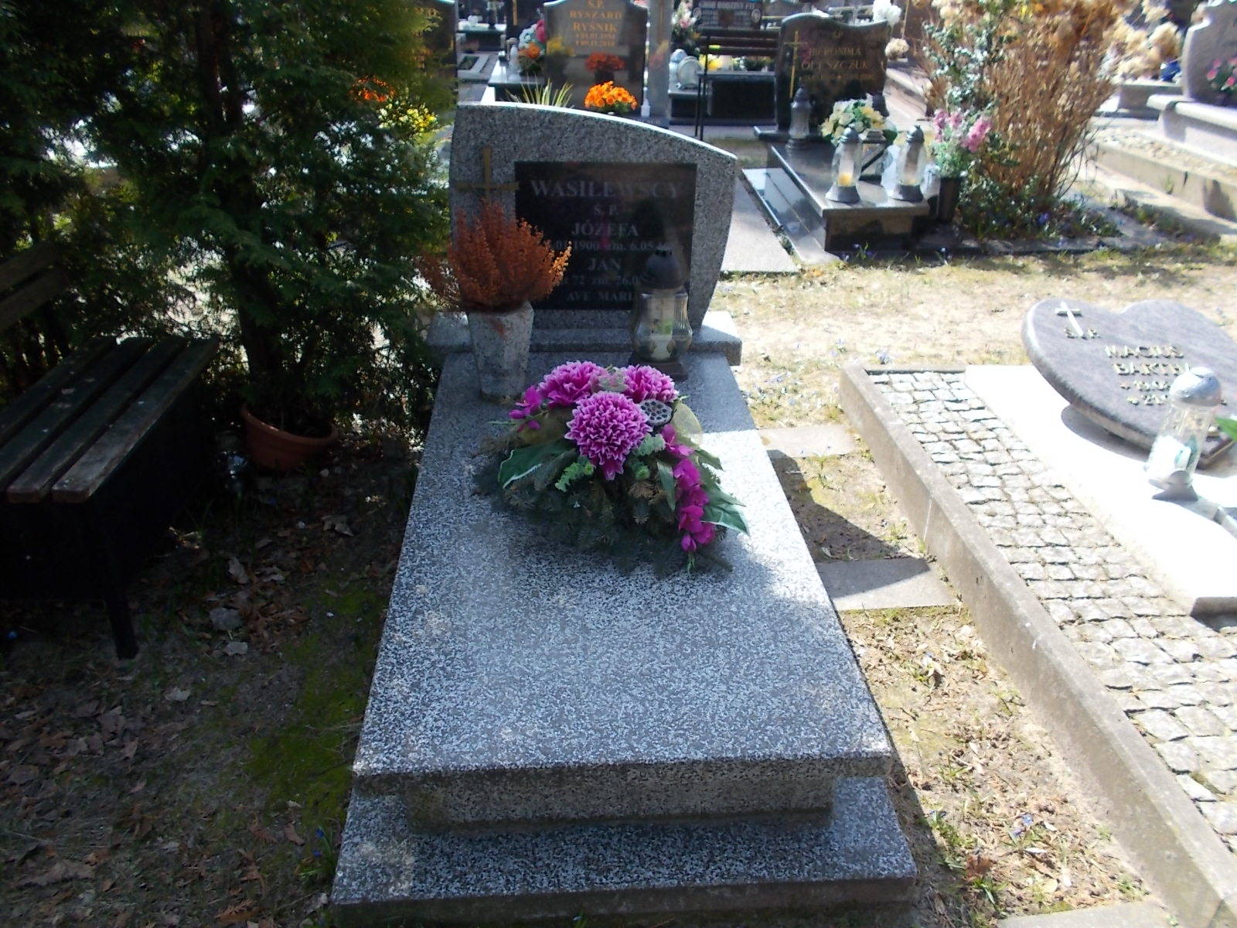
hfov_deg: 67.3
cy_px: 464
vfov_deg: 53.1
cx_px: 618
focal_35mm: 26
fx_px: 929
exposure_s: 1/320
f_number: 3.2
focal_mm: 4.6
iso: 80
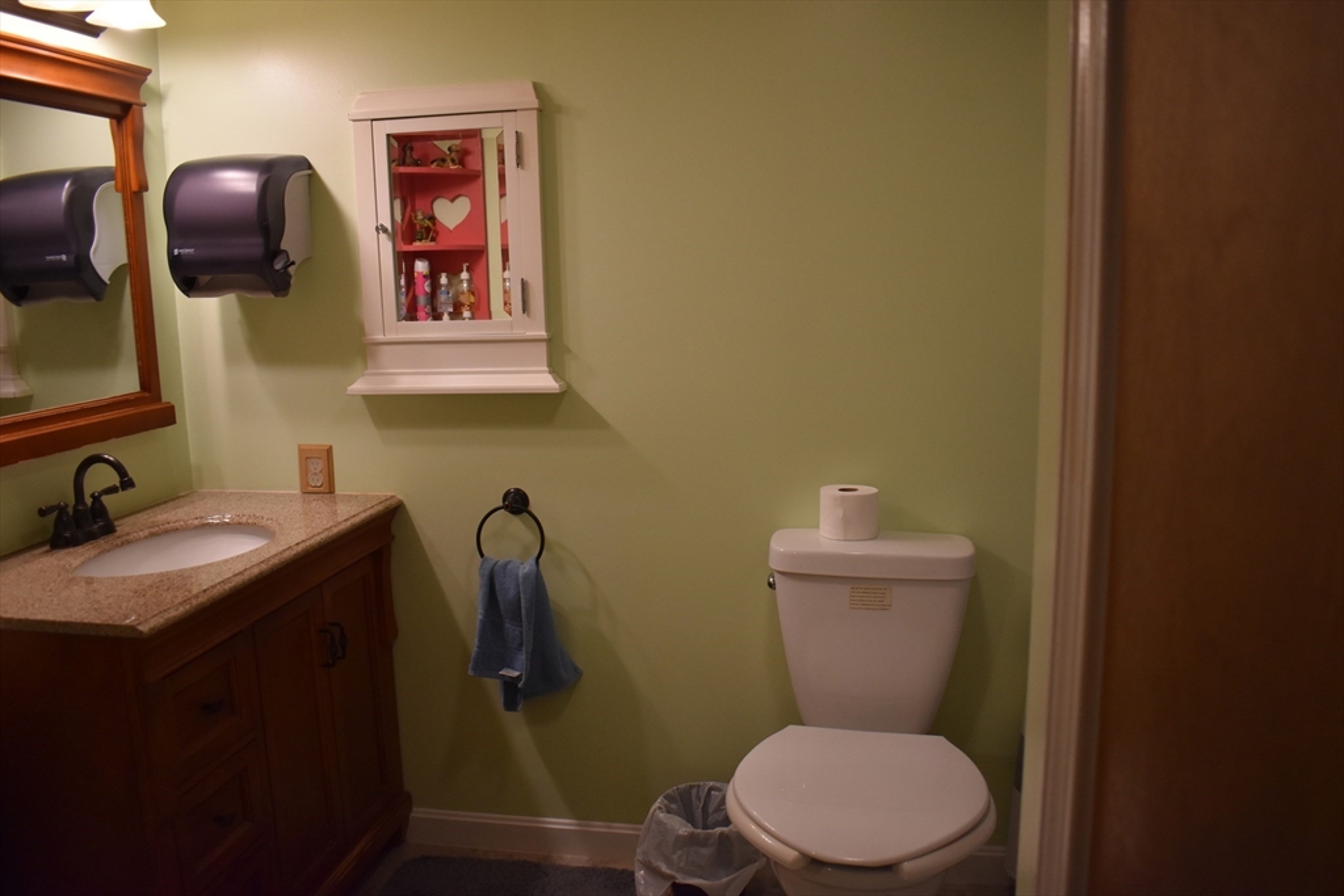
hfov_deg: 67.4
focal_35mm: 27
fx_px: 1008
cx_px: 672
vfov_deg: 47.9
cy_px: 448
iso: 800
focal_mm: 18
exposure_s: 1/160
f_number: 3.5
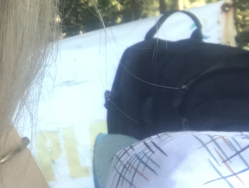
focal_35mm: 151
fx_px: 1087
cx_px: -173
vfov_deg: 9.8
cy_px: 51
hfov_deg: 12.2
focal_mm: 2.87
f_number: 2.2
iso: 25
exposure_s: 1/125
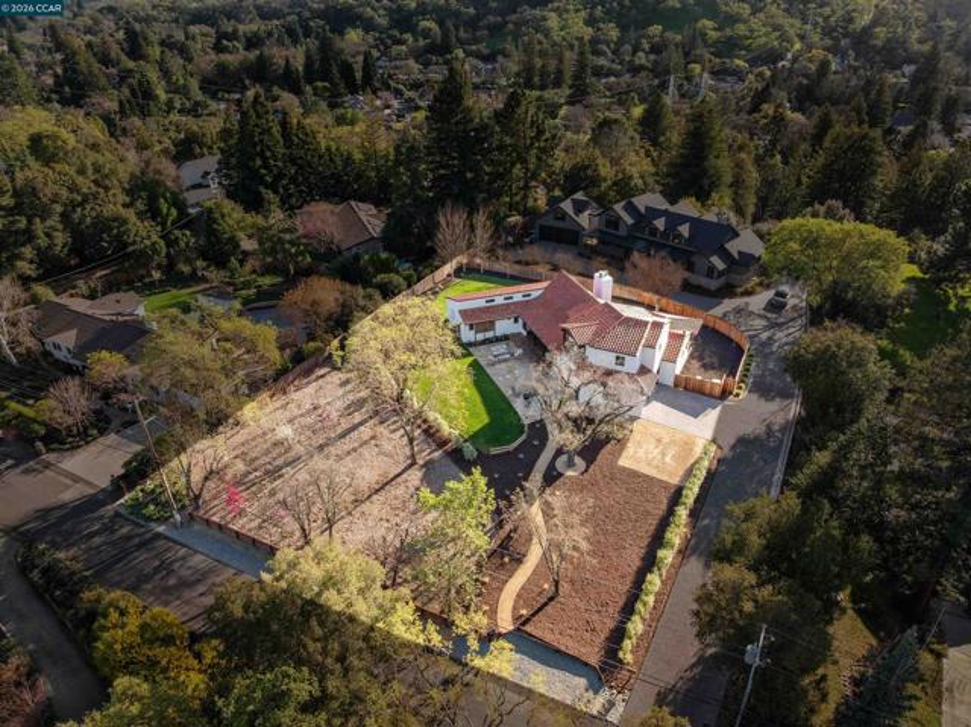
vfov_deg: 56.8
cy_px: 364
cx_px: 486
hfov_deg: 71.6
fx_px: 673
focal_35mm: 24
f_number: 5
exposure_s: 1/160
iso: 100
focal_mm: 12.3
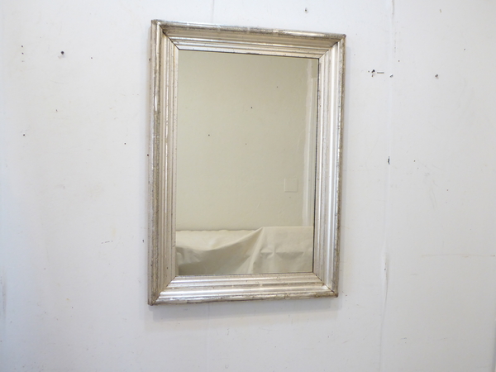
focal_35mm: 39
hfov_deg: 47.9
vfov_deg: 36.8
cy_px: 186
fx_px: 559
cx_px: 248
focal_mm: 6.7
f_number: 3.7
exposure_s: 1/30
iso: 400
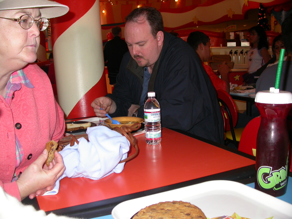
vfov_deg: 37.7
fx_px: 321
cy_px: 110
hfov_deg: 49.0
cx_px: 146
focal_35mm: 38
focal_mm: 7.85
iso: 100
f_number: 2.6
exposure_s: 1/60
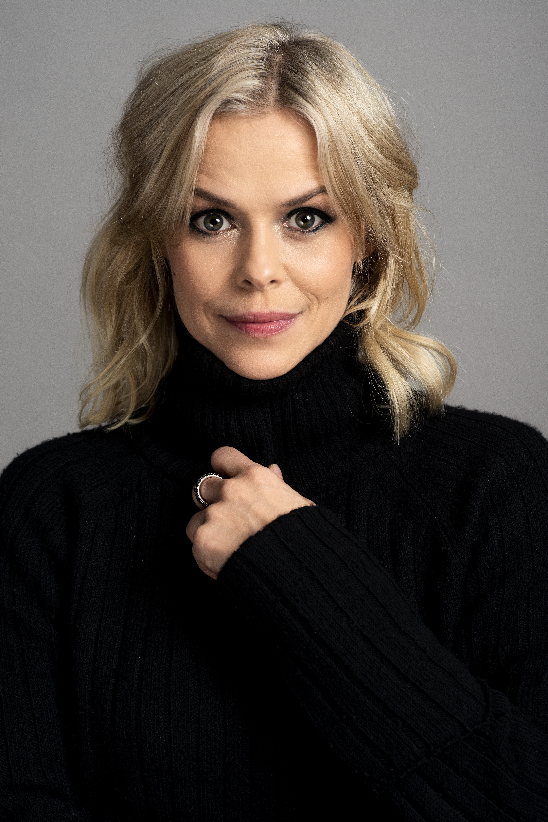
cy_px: 411
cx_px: 274
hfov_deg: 16.1
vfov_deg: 23.9
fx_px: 1939
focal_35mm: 85
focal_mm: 85
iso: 200
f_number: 8
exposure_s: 1/200
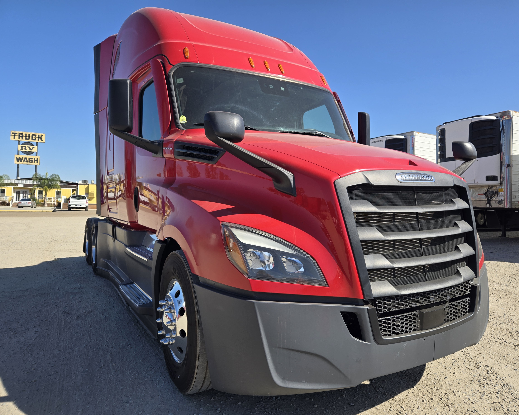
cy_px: 207
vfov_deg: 58.8
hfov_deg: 70.3
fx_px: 369
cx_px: 271
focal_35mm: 24
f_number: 1.8
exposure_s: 1/1354
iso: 25
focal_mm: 5.4
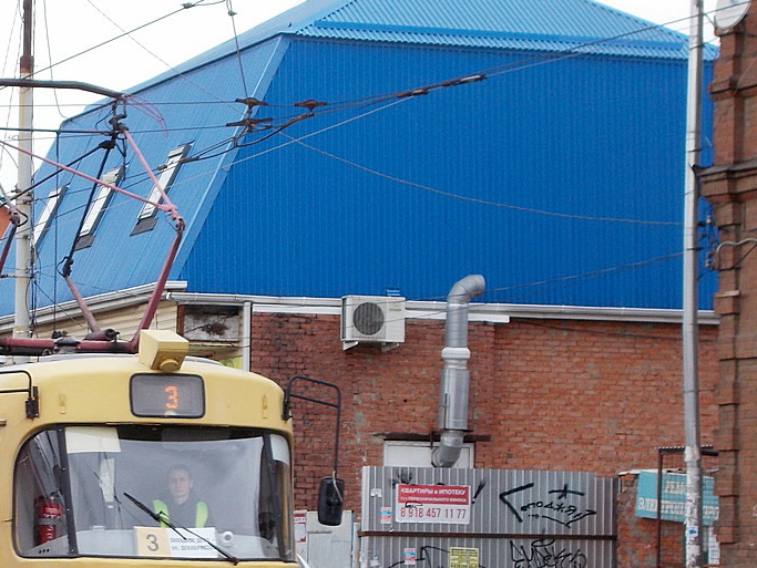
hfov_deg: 13.0
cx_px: 93
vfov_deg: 9.8
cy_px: 435
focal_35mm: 151
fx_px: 3304
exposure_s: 1/100
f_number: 6.3
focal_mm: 15.4
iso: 80
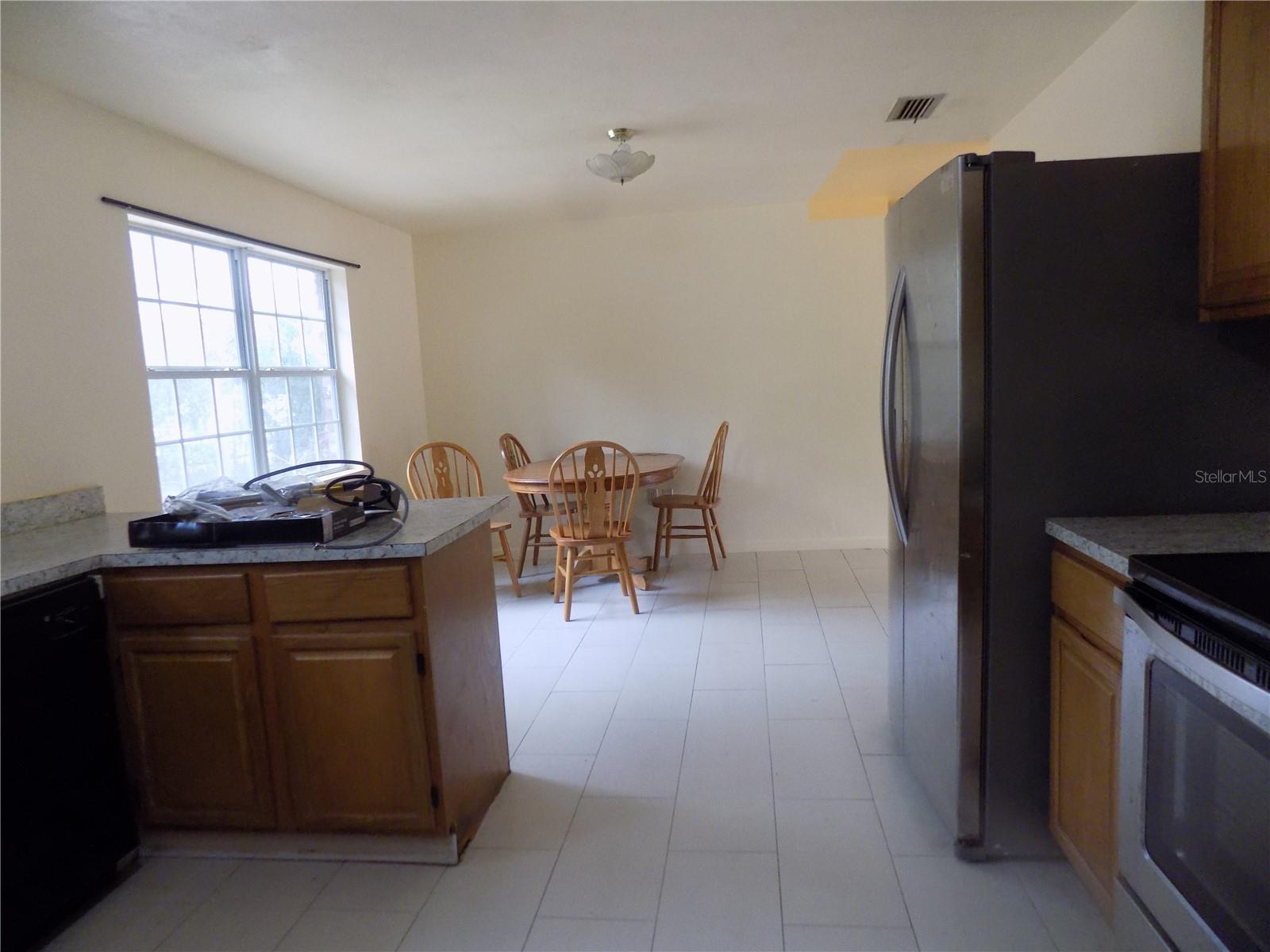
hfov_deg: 73.9
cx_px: 635
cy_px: 476
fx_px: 844
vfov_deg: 58.9
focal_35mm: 23
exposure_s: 1/30
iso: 320
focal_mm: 4
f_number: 3.1
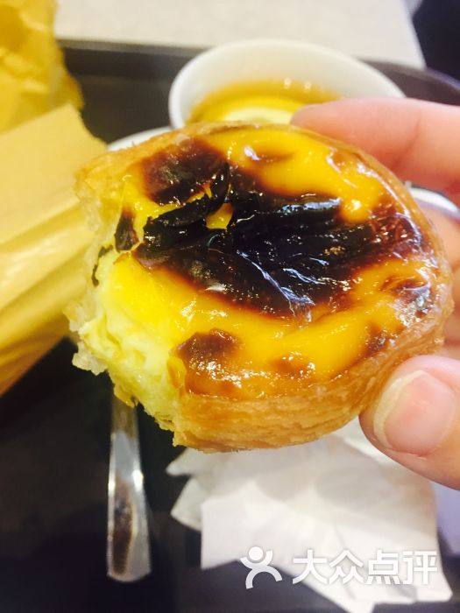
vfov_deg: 61.7
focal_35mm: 29
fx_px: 514
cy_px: 306
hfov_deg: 48.2
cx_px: 230
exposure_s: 1/17
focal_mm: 4.15
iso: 125
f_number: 2.2
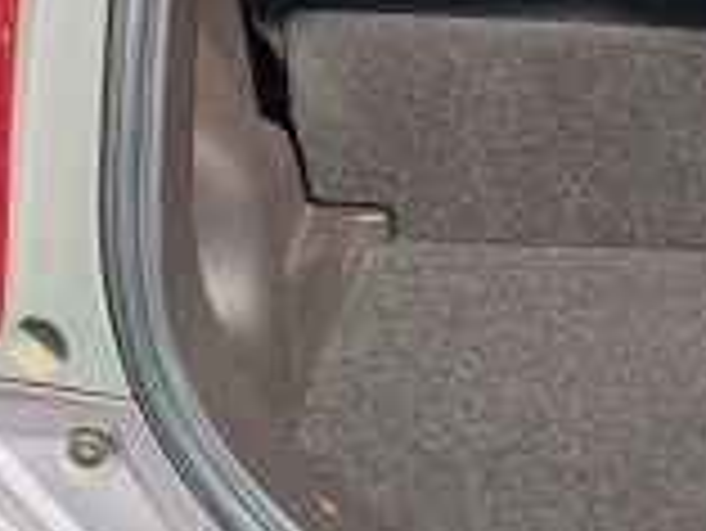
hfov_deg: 14.7
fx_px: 2592
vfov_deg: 11.6
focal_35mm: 127
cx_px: 987
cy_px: 40
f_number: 1.89
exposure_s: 1/1776
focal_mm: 5.43
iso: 42
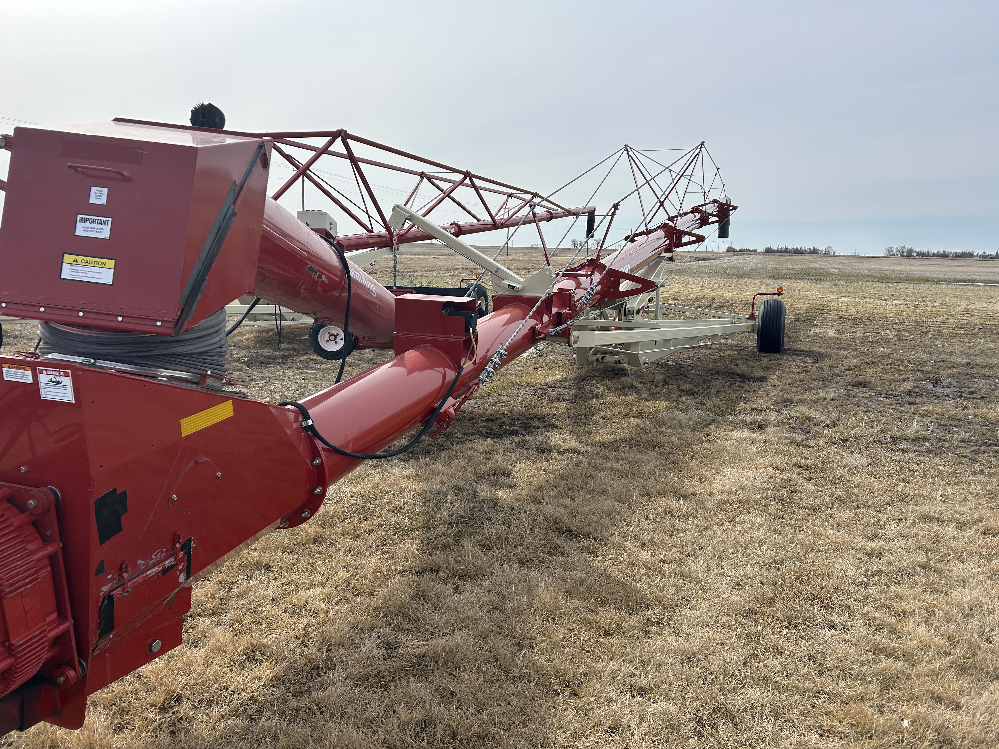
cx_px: 500
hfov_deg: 67.3
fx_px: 750
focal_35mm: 26
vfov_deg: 53.1
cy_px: 374
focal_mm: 5.7
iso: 50
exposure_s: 1/5587
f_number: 1.5
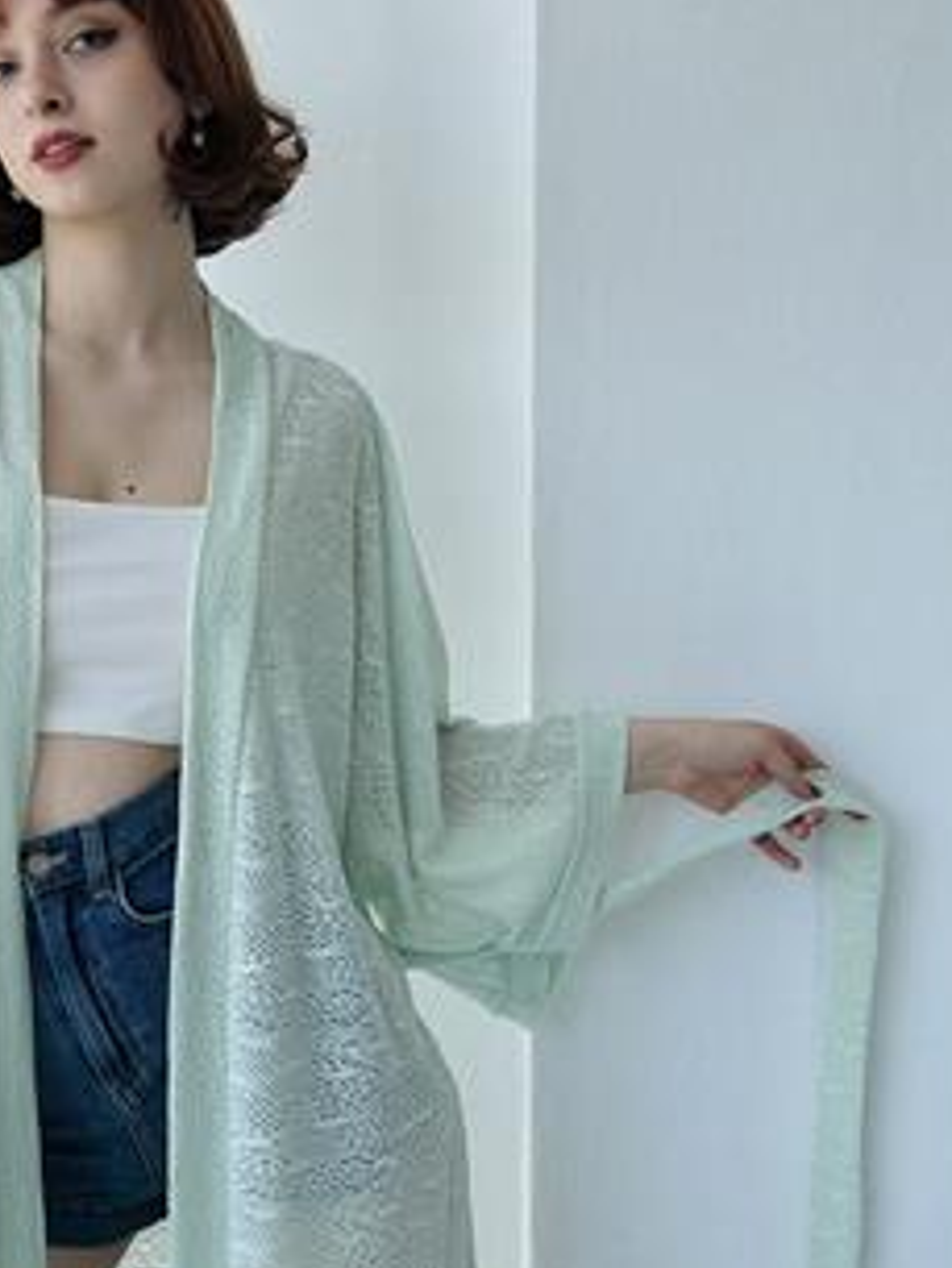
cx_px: 179
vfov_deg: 23.2
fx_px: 3078
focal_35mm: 84
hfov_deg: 17.4
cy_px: 838
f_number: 1.78
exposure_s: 1/927
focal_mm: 6.86
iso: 80
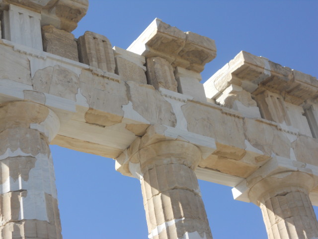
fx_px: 707
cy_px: 120
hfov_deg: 25.3
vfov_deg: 19.1
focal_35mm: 77
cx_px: 159
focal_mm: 13.9
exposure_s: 1/320
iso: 80
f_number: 5.9
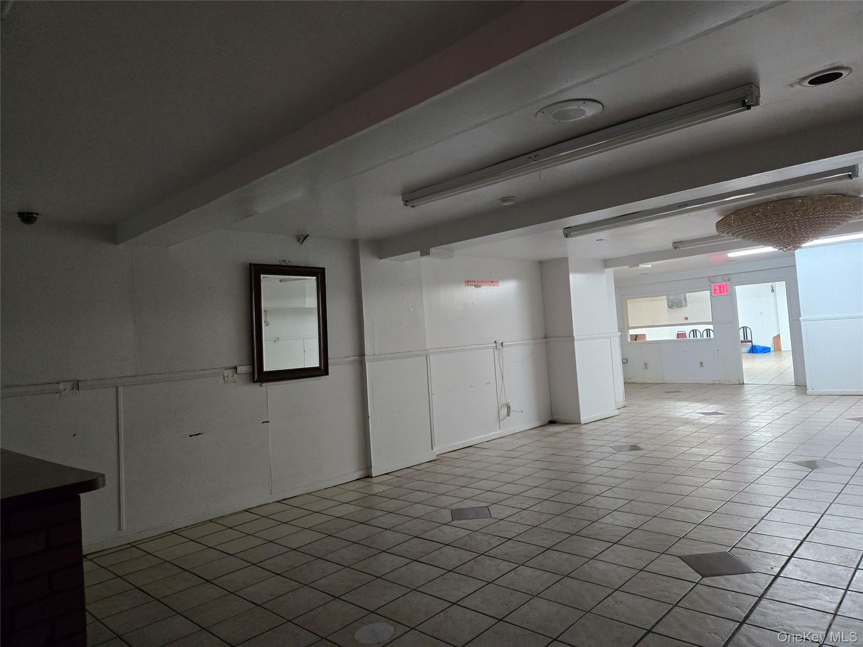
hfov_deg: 73.9
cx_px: 432
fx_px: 573
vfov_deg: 58.9
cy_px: 324
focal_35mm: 23
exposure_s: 1/120
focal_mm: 5.4
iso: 800
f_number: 1.8
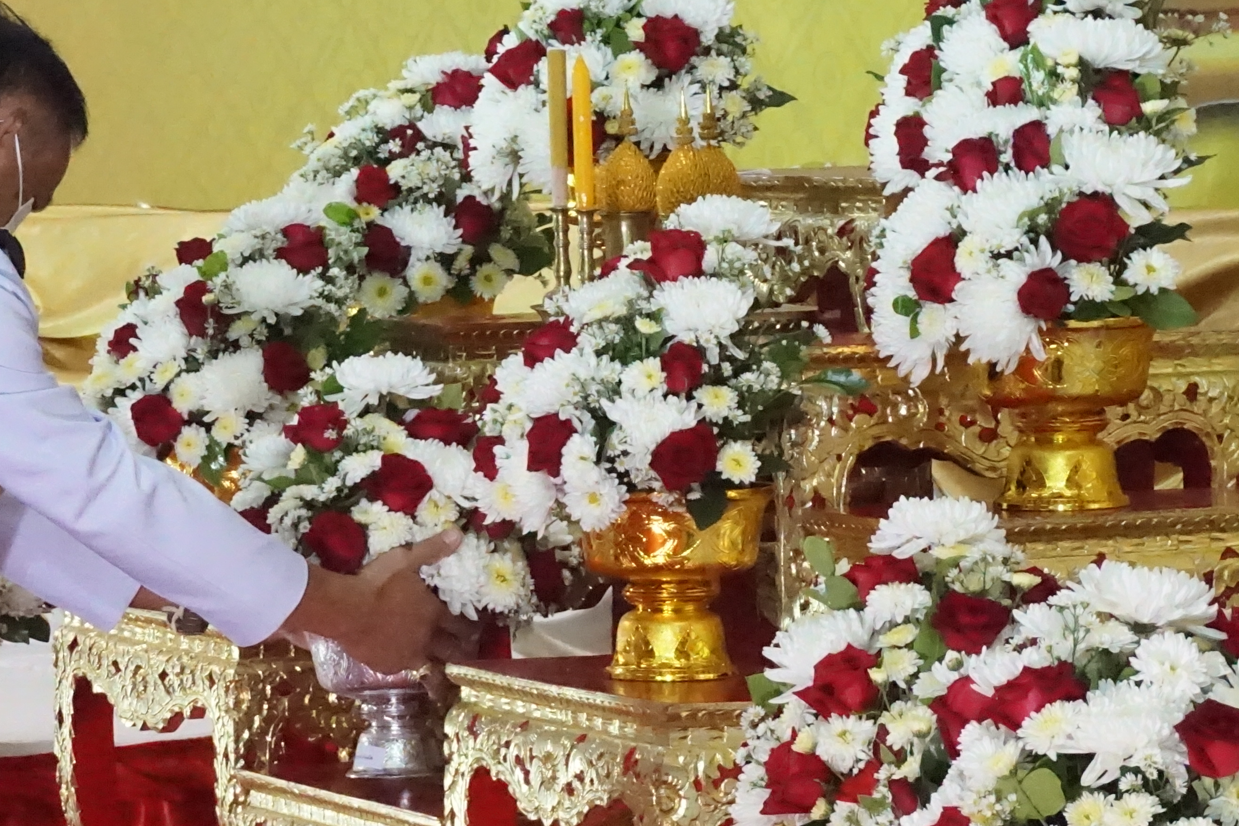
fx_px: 5403
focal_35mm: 157
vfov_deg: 8.7
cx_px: 416
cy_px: 641
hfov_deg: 13.1
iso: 12800
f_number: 9
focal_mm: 46
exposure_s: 1/320
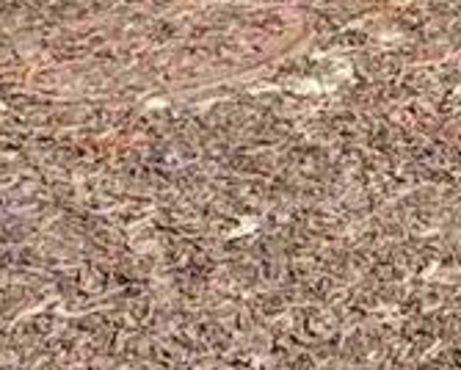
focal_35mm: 92
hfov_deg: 16.3
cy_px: -356
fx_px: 1257
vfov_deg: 14.2
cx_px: 903
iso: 800
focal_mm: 16
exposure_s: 1/500
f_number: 8
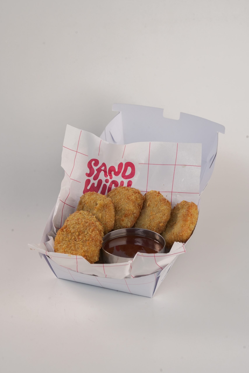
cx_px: 124
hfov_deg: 15.2
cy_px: 186
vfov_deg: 22.6
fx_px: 934
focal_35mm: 90
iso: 1000
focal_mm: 90
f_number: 11
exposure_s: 1/100
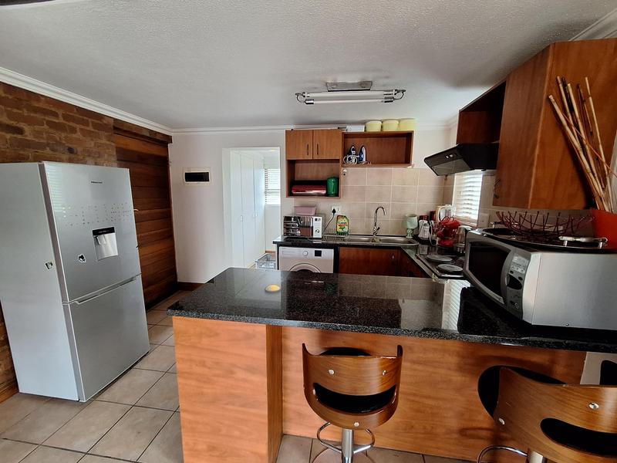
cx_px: 308
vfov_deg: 89.9
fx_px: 232
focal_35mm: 13
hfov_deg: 106.2
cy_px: 232
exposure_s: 1/50
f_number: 2.2
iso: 160
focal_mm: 1.74
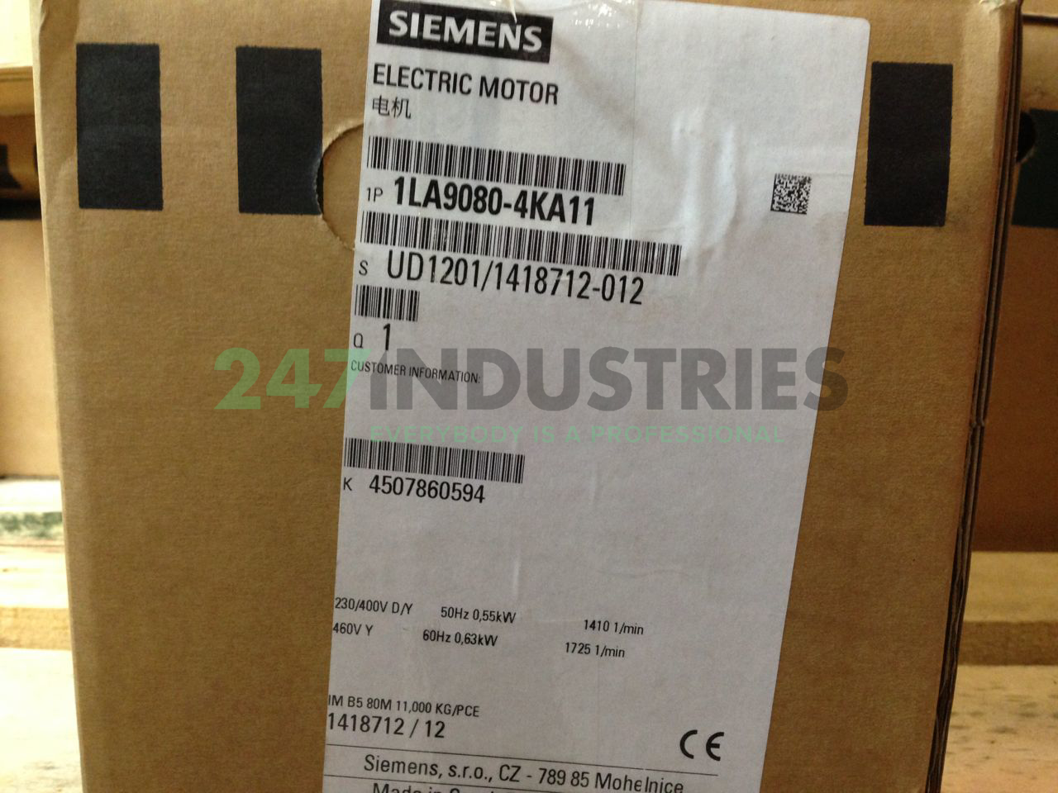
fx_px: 1009
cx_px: 529
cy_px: 396
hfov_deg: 55.4
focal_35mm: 33
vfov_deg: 42.9
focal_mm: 4.12
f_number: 2.4
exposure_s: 1/20
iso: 250
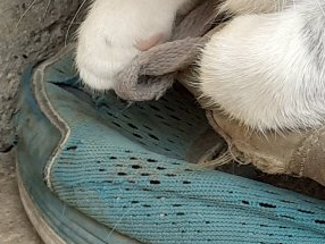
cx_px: 568
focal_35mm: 151
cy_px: -182
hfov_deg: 12.1
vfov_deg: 9.4
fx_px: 1419
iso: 40
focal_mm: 3.6
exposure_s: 1/205
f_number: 1.9
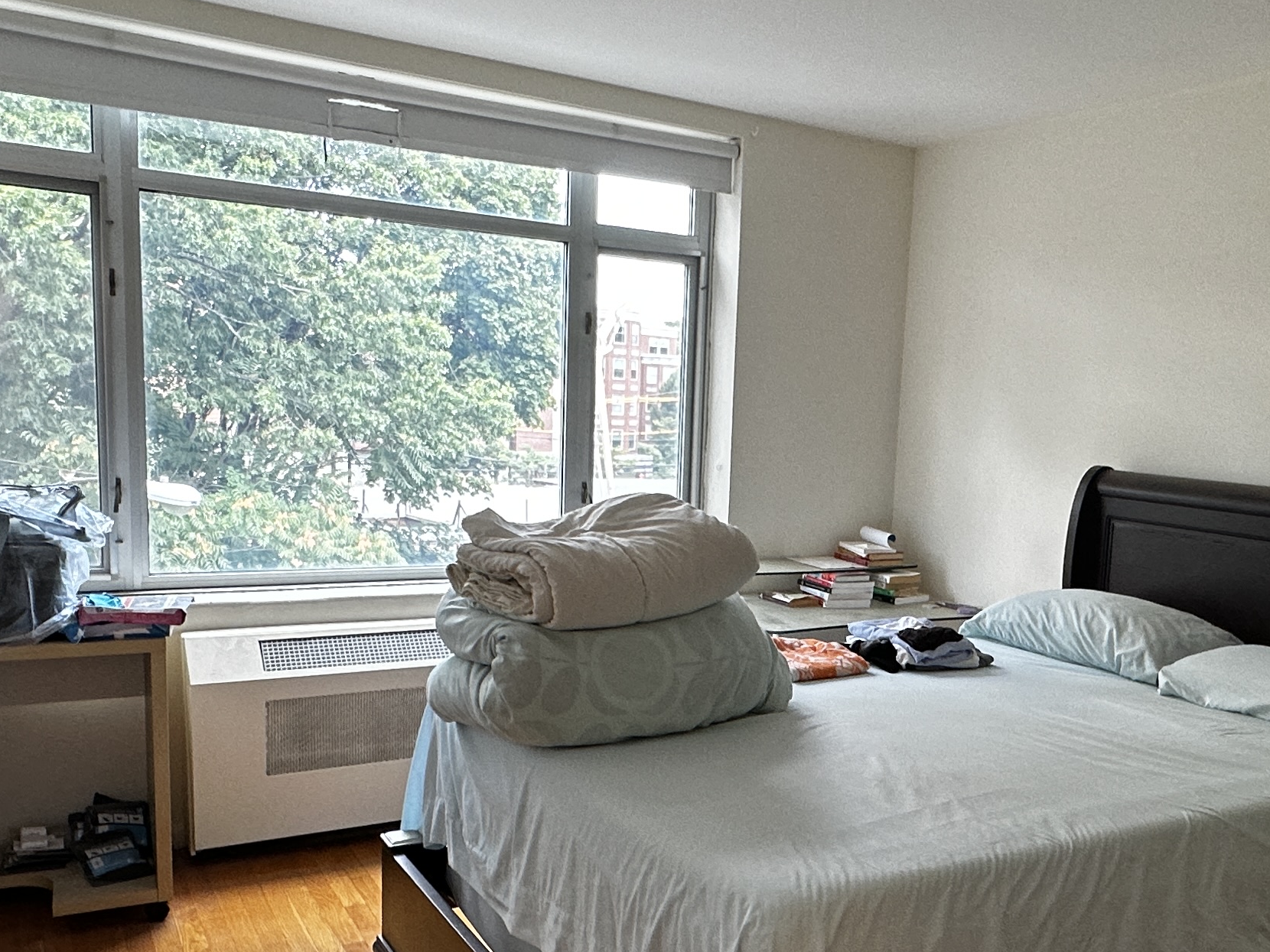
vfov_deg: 41.6
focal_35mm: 34
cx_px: 849
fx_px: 1247
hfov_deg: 52.9
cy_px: 577
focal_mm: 2.22
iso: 125
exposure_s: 1/120
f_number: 2.2
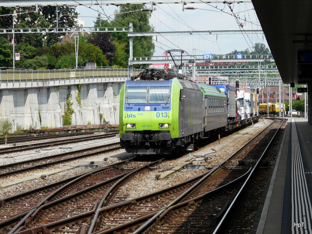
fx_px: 1163
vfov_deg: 11.5
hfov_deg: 15.3
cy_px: 117
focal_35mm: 129
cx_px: 156
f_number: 5.6
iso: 100
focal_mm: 21.1
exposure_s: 1/400
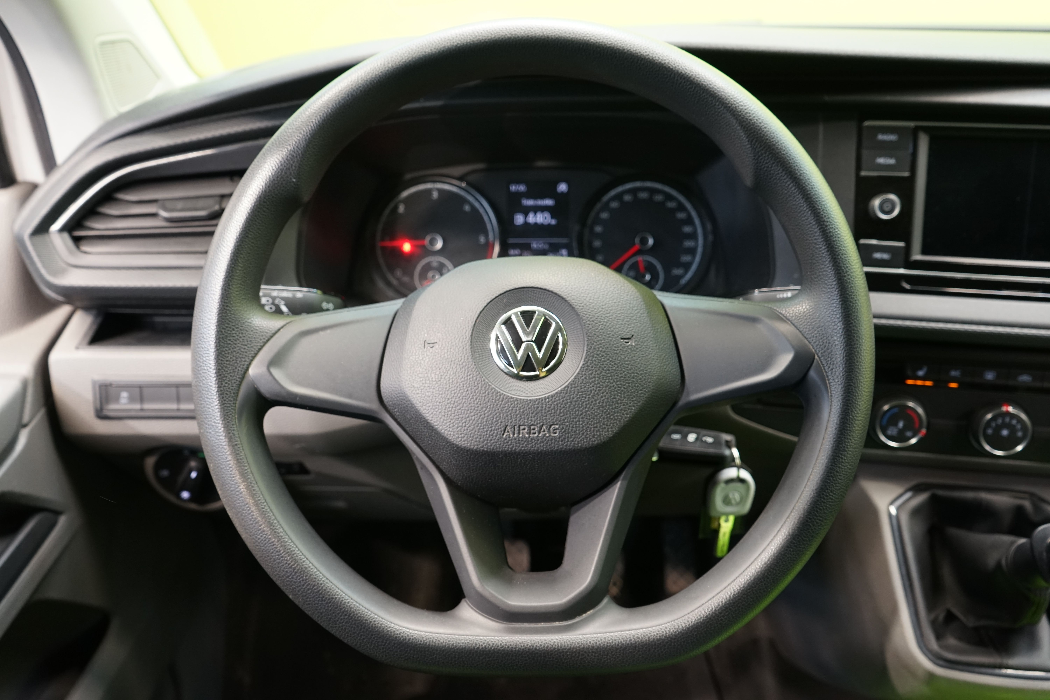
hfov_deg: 63.7
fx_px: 846
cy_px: 350
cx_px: 525
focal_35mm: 29
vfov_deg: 45.0
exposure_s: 1/13
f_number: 5
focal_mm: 29
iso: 1250
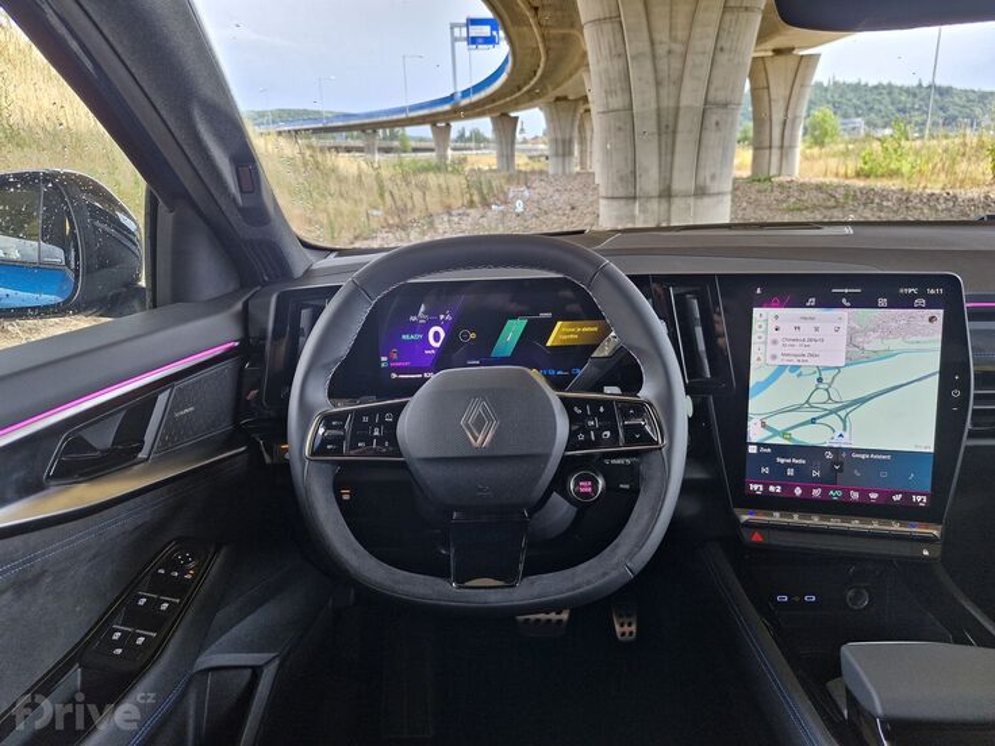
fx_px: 661
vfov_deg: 58.9
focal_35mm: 23
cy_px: 373
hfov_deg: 73.9
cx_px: 498
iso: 80
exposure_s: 1/50
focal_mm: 5.54
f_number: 1.8
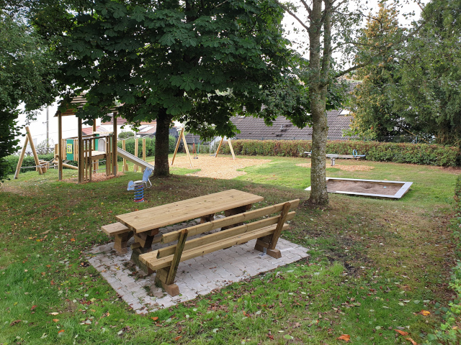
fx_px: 346
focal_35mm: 26
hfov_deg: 67.3
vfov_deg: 53.1
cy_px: 172
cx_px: 230
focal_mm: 4.3
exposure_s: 1/109
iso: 50
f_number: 2.4
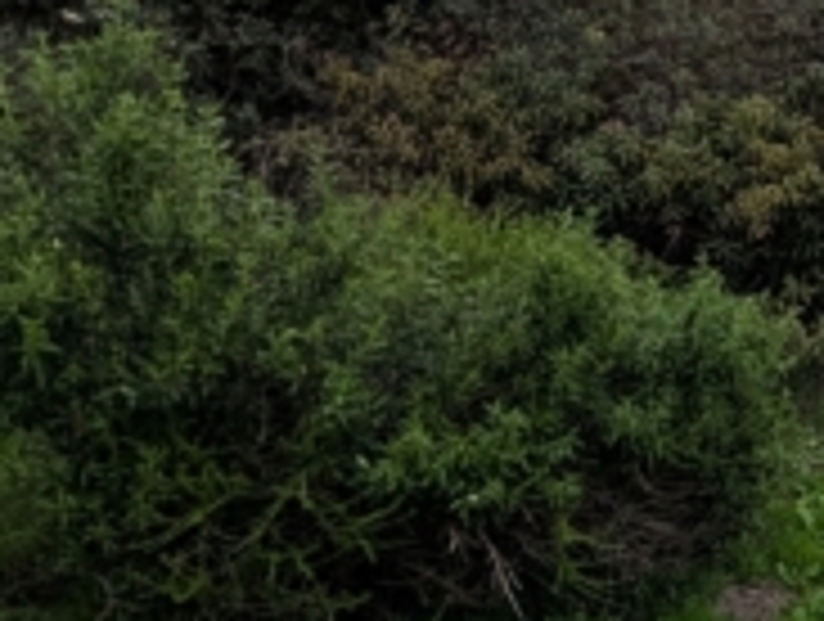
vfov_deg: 21.9
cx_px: 1405
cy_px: 227
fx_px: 1598
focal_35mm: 67
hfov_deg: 21.3
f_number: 1.7
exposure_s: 1/1582
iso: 49
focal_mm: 2.02
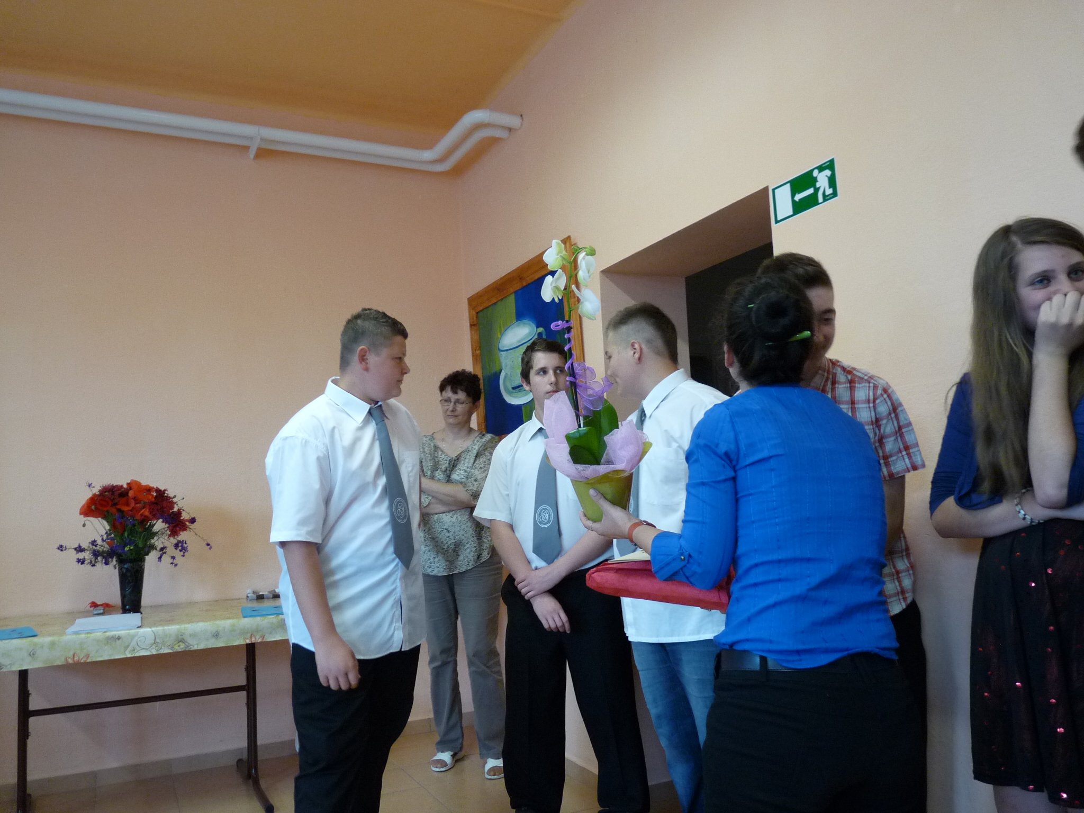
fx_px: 846
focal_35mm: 27
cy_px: 406
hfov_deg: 65.3
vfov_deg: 51.4
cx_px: 542
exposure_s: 1/30
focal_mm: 4.8
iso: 250
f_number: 2.8
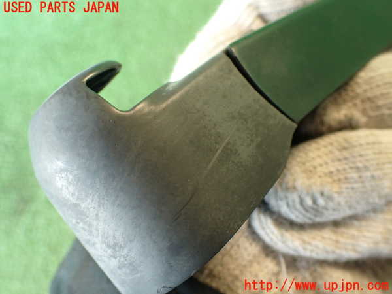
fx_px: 362
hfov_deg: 56.8
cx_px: 196
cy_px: 147
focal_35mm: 32
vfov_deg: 44.2
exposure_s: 1/30
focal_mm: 5.79
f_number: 2.4
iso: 400
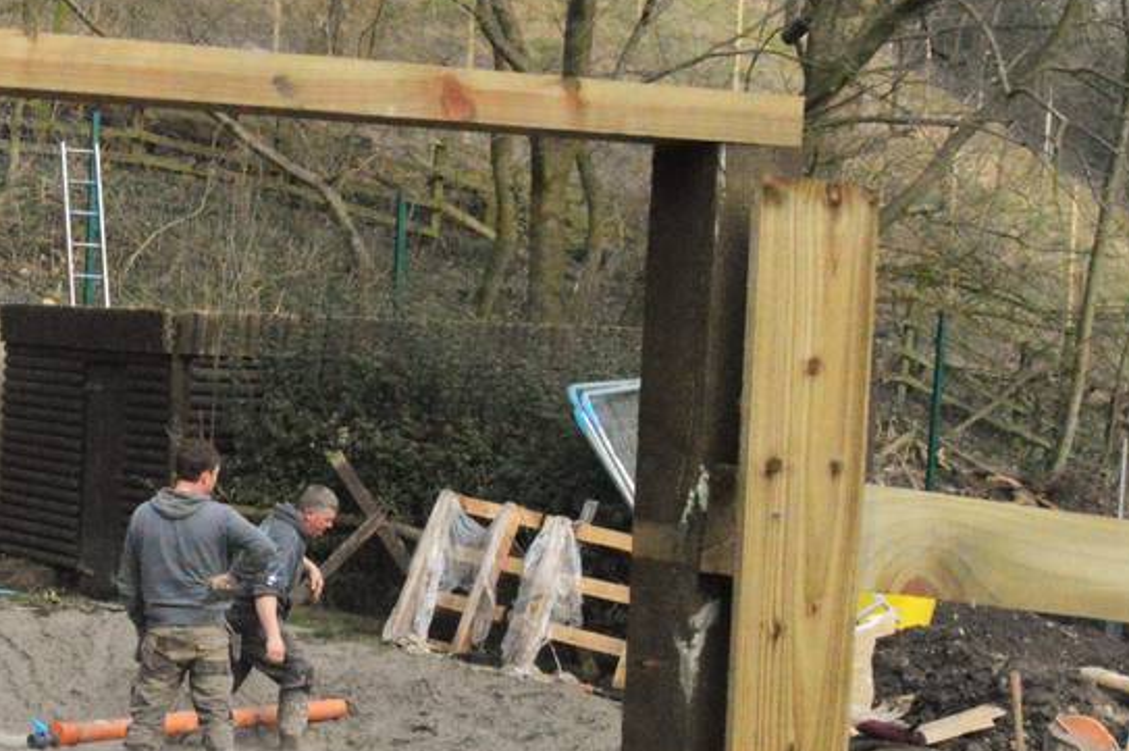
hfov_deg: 18.3
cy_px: 711
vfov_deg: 12.8
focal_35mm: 106
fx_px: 3321
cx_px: -206
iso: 6400
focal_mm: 24
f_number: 11
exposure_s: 1/4000
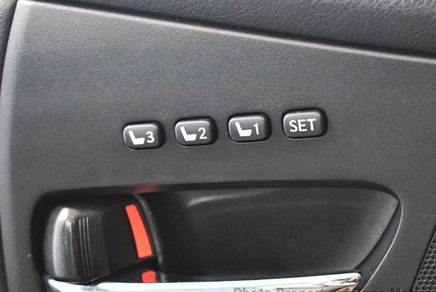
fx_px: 994
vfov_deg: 16.7
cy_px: 151
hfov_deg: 24.7
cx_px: 225
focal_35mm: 82
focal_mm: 38
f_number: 4.8
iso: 9000
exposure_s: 1/60
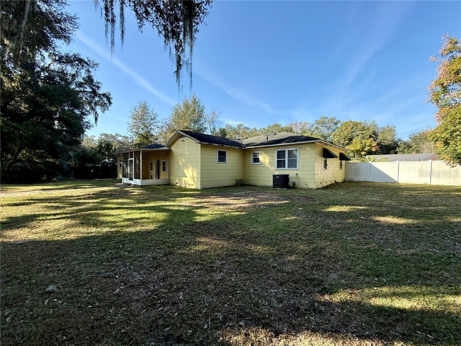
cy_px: 173
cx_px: 230
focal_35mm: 14
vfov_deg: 85.7
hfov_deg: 102.1
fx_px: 186
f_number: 2.2
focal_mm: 2.22
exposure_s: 1/679
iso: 64
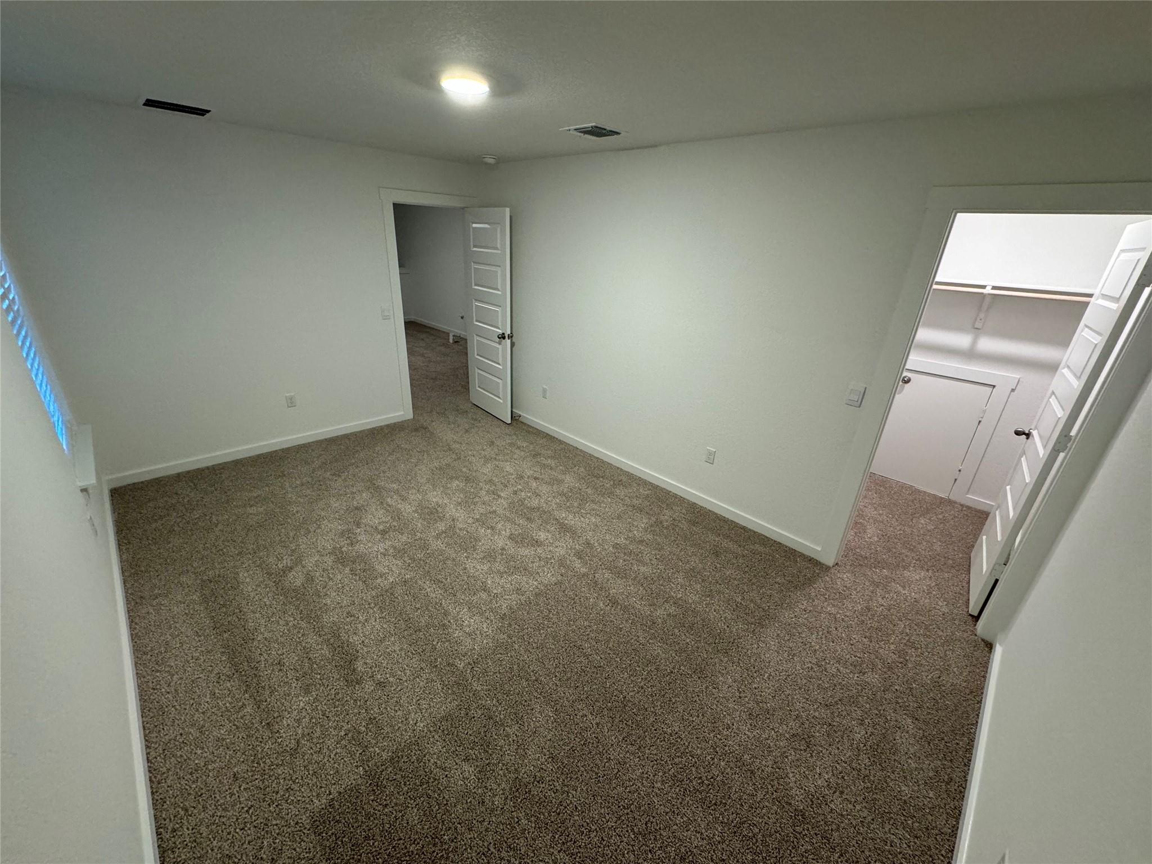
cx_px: 576
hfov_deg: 102.1
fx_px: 466
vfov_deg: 85.7
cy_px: 432
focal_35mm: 14
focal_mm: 2.22
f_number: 2.2
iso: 320
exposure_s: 1/60
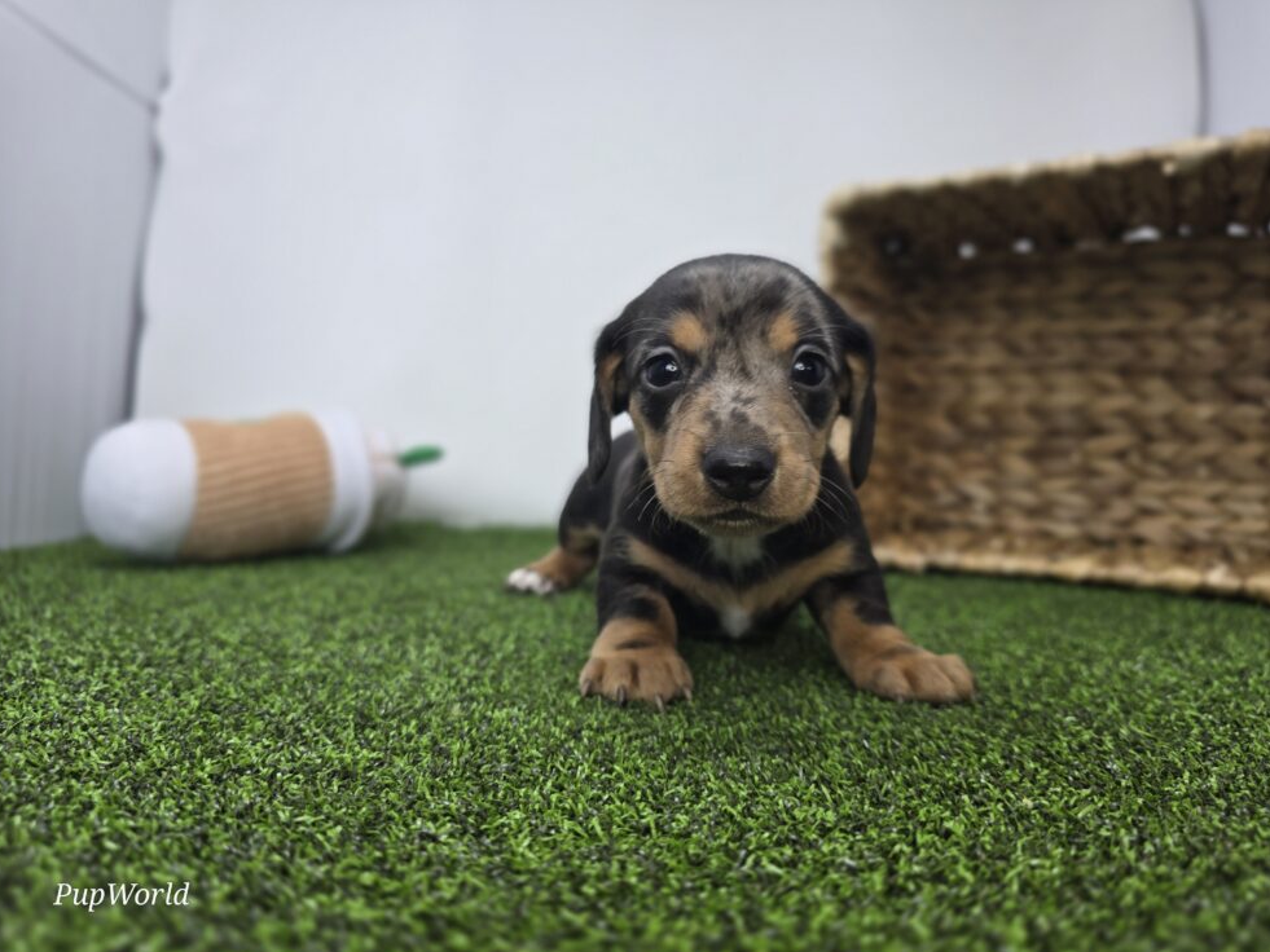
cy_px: 473
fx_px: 881
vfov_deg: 56.8
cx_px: 654
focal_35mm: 24
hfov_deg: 71.6
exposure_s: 1/120
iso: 40
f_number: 1.7
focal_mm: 6.3
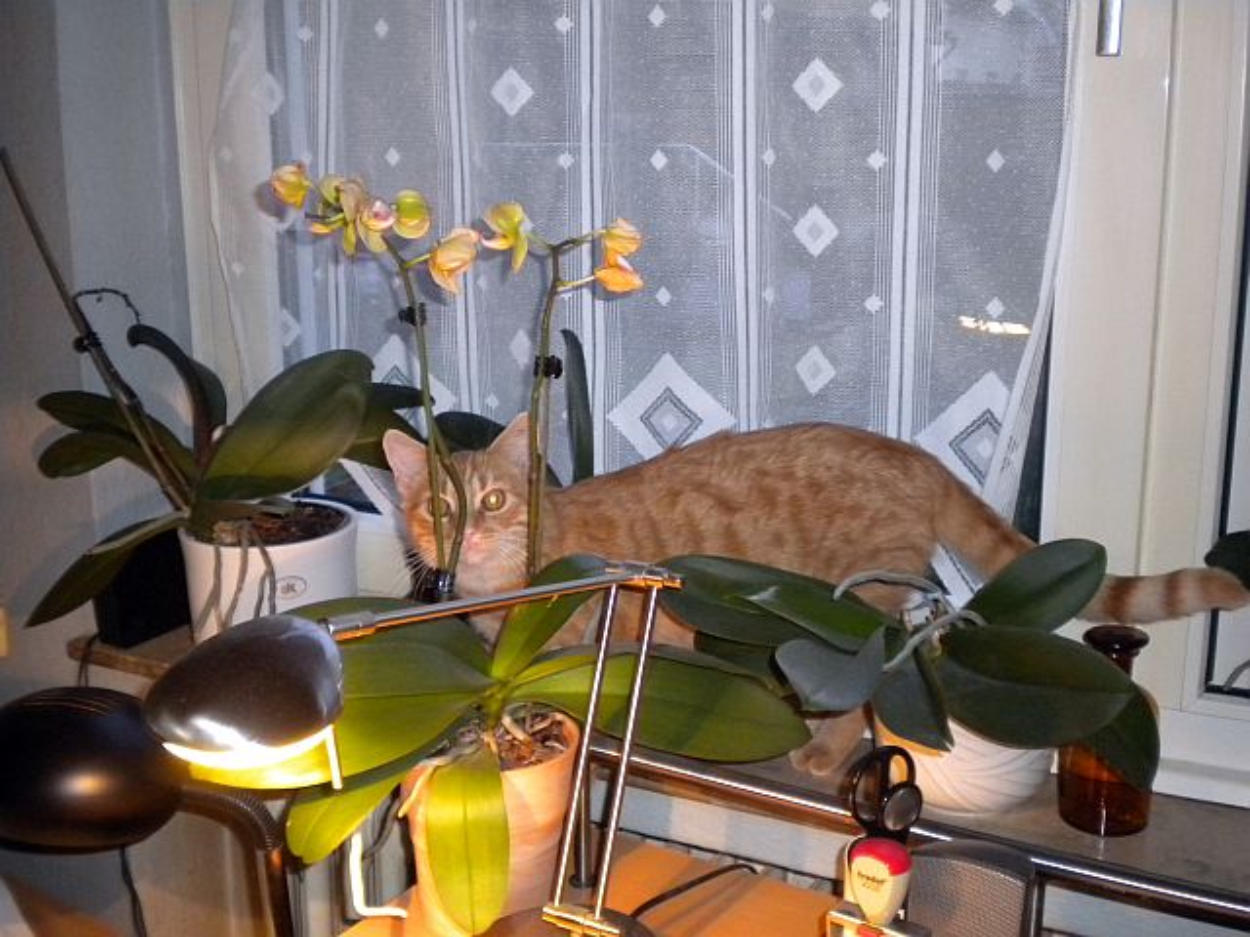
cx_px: 625
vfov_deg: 35.1
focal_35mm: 41
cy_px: 468
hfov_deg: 45.8
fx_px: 1481
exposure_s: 1/30
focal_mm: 7.4
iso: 400
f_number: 3.5
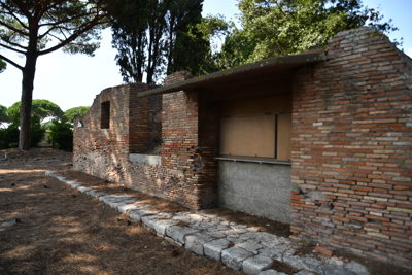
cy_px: 138
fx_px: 275
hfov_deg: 73.7
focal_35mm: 24
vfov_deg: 53.2
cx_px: 206
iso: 100
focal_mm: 16
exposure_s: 1/500
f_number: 3.5
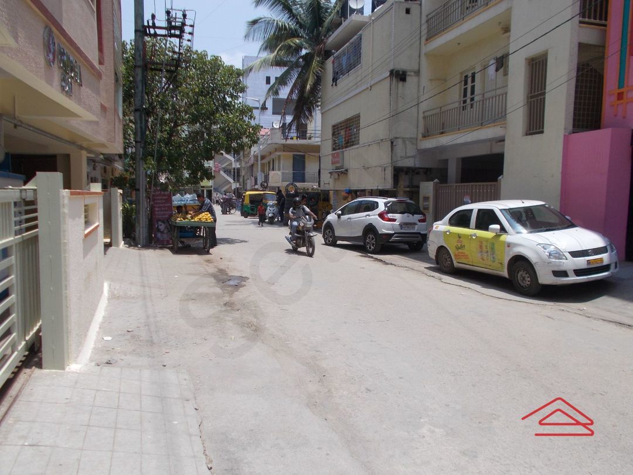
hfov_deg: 60.0
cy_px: 238
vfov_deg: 46.8
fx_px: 549
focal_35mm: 30
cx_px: 316
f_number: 8.6
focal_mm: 5.3
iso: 80
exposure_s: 1/160
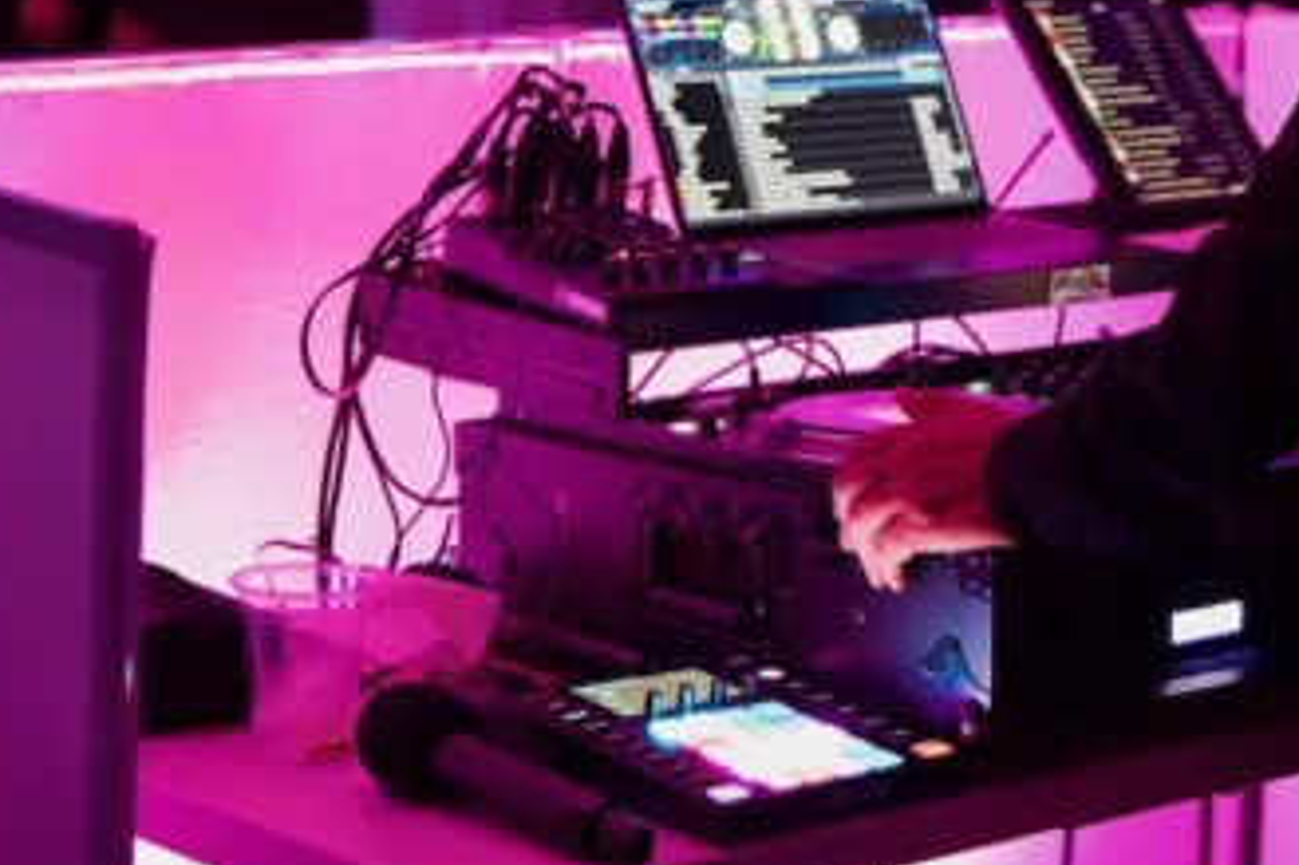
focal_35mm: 105
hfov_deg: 19.1
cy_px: 134
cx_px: 1149
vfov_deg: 12.9
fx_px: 3787
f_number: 3.2
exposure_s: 1/50
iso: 4000
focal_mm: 45
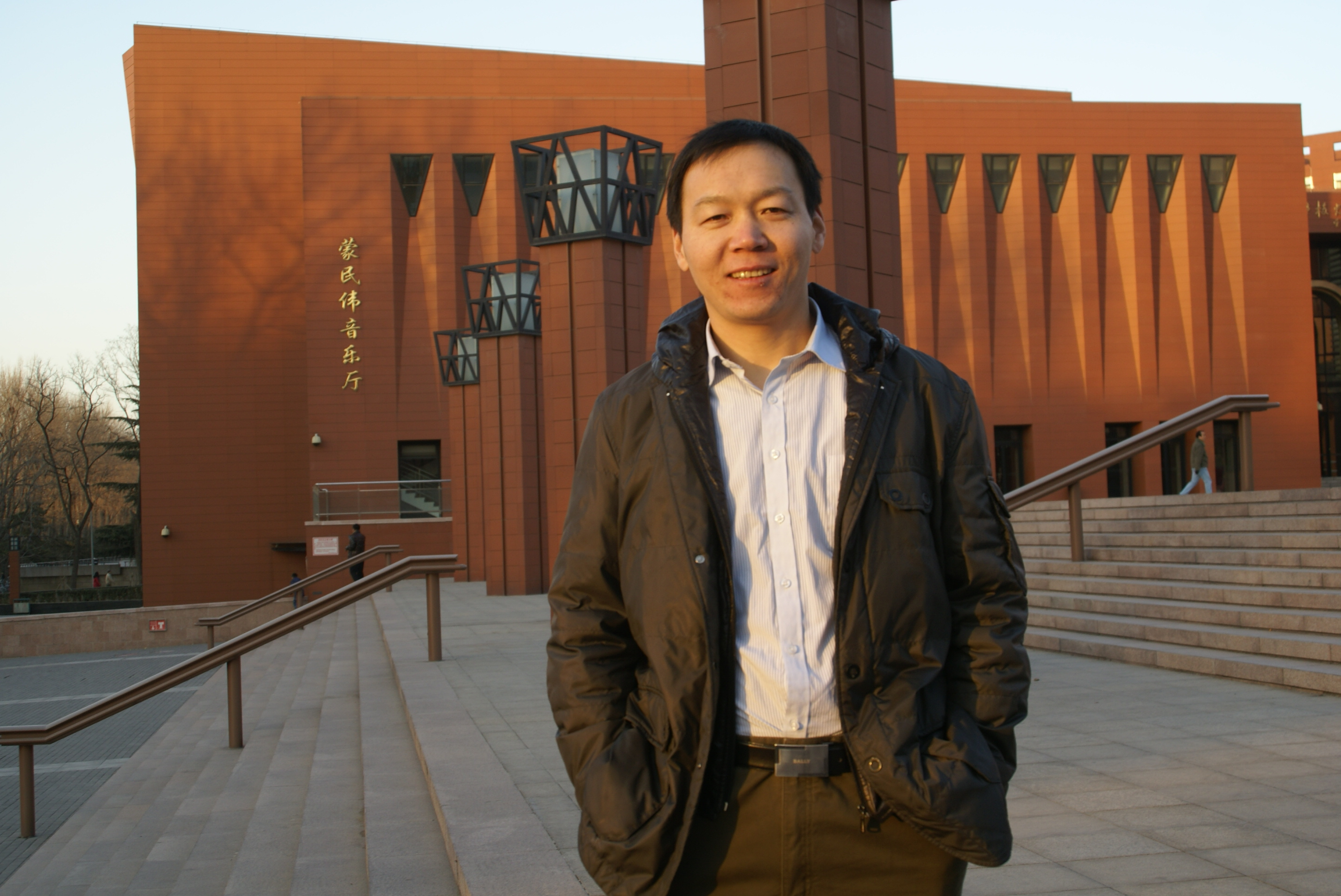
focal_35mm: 52
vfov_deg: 25.8
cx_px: 670
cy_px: 448
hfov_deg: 37.8
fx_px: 1957
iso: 100
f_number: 5.6
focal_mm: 35
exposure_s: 1/60
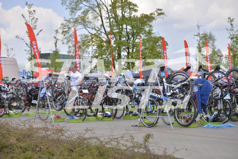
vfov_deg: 19.5
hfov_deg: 28.8
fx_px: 463
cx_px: 119
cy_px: 80
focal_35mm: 70
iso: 400
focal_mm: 70
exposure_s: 1/4000
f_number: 4
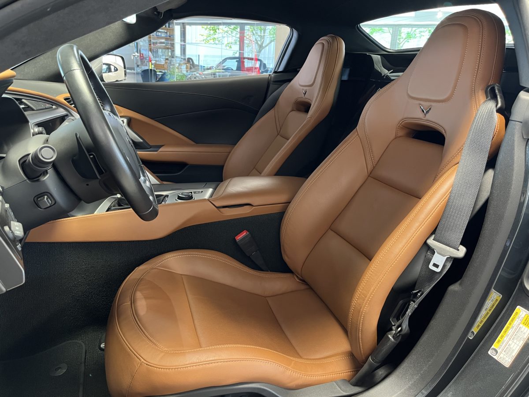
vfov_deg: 53.1
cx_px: 264
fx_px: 397
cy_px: 198
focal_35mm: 26
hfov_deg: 67.3
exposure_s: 1/50
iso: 400
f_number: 1.6
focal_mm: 5.1
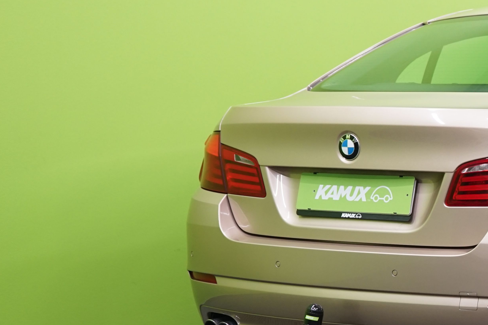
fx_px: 1654
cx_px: 581
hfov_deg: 16.1
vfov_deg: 11.2
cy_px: 203
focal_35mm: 122
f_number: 5
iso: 800
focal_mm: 50
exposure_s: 1/60
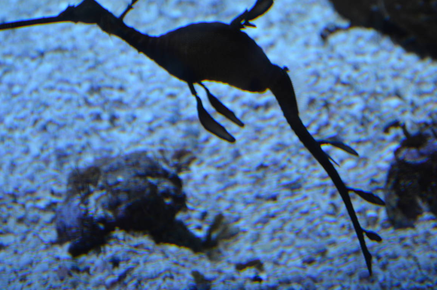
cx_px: 217
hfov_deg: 21.3
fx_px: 1163
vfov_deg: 14.2
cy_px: 92
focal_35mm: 96
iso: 560
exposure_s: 1/60
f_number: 5.3
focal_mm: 46
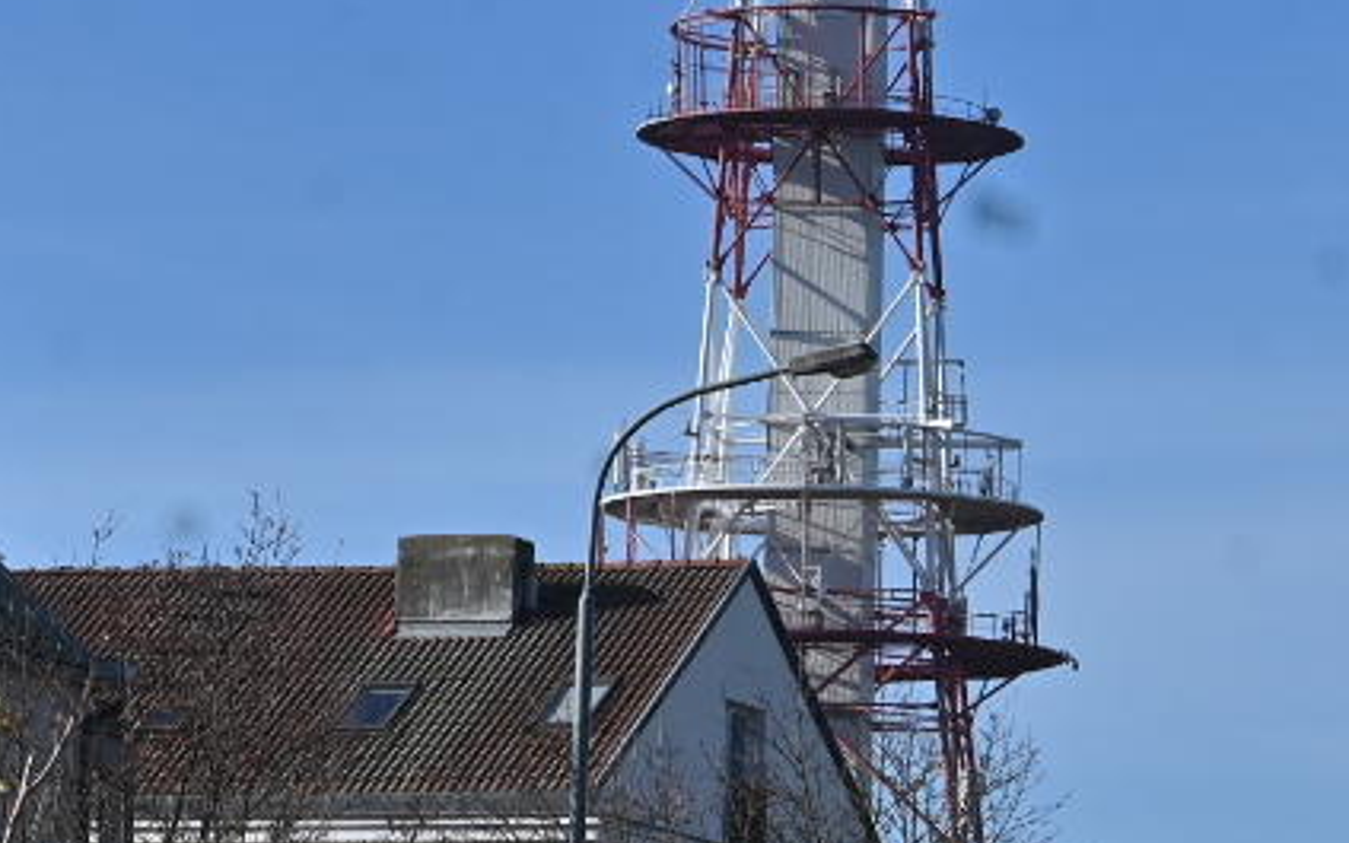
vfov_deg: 4.5
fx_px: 10588
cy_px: -140
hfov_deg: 7.3
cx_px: 834
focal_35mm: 288
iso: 100
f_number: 10
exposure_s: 1/400
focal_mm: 74
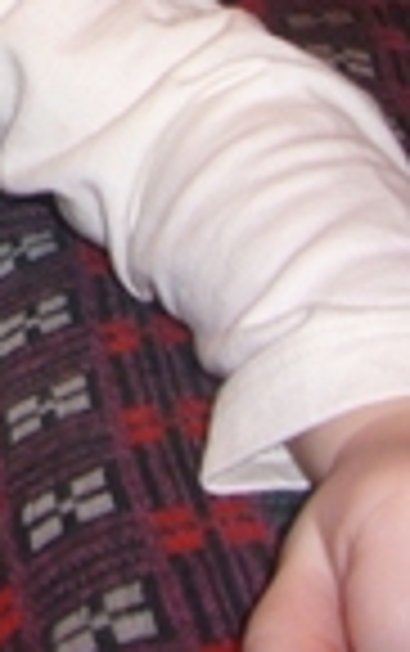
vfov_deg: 19.6
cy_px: -328
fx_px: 1640
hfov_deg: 13.4
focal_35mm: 92
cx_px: -219
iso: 100
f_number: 2.8
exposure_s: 1/30
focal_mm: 4.6
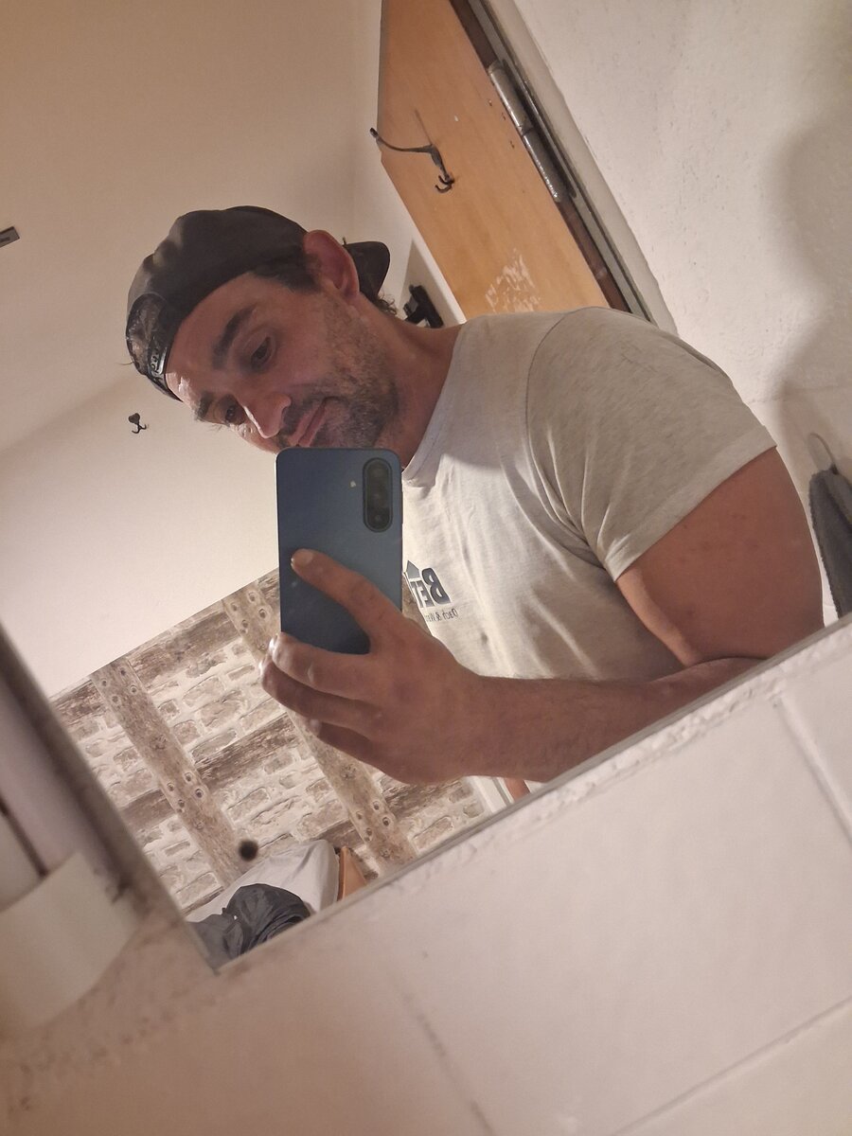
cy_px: 568
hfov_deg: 51.4
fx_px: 886
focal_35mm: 27
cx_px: 426
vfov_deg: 65.3
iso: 800
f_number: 1.8
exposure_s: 1/24
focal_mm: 4
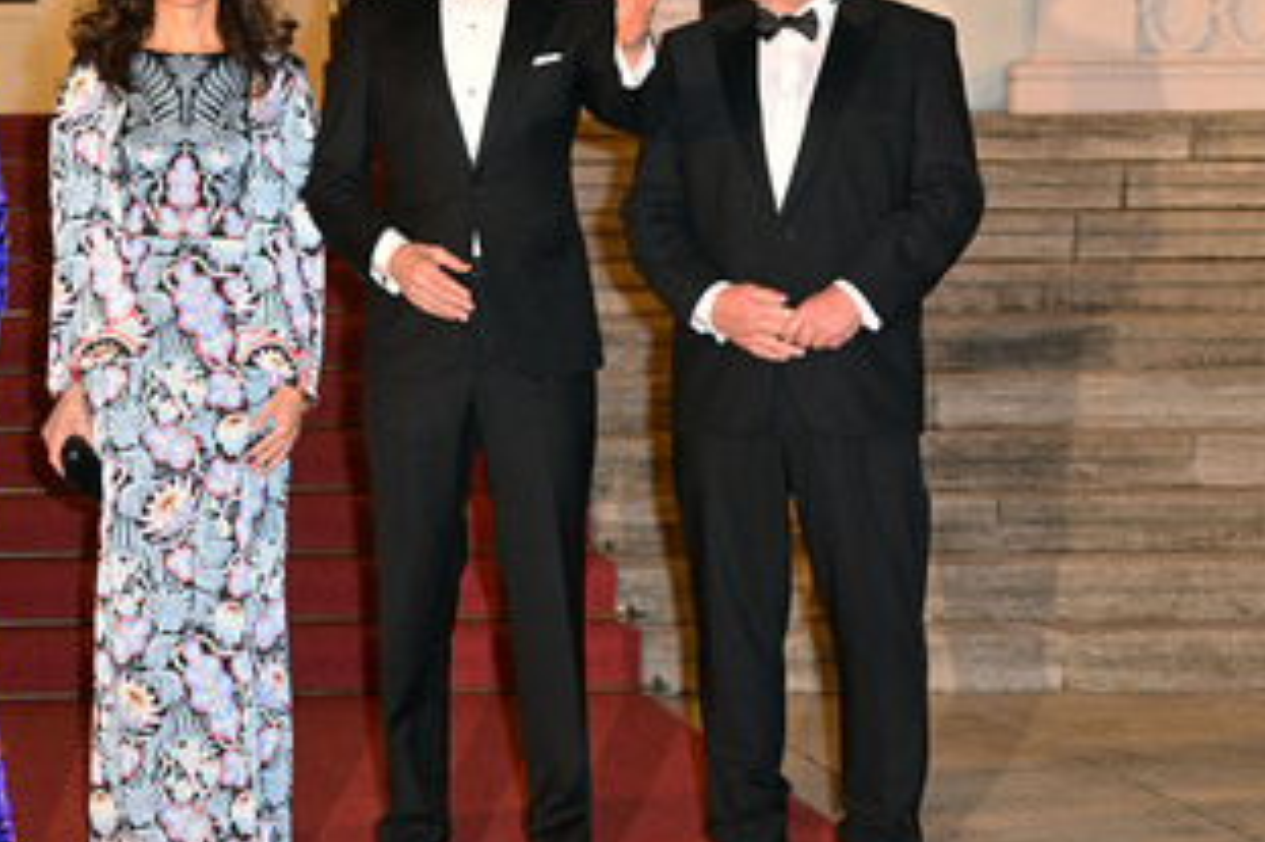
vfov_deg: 9.6
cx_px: 364
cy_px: 329
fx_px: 4987
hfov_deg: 14.4
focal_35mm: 142
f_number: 5.6
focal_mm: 98
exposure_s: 1/100
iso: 3200
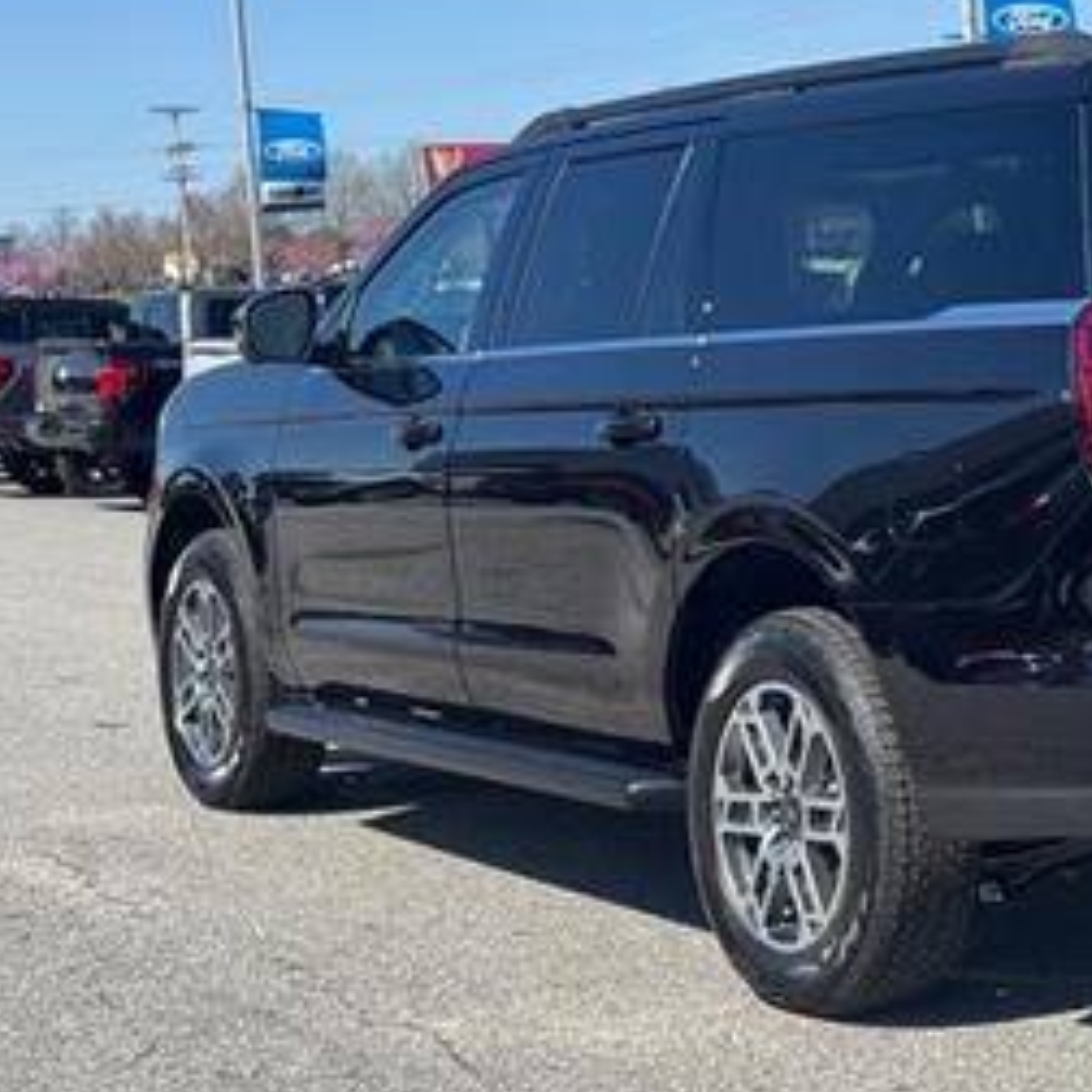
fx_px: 3034
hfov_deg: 20.0
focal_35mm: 85
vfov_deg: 20.4
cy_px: 481
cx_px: 979
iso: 64
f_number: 1.78
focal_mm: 6.76
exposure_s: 1/3610
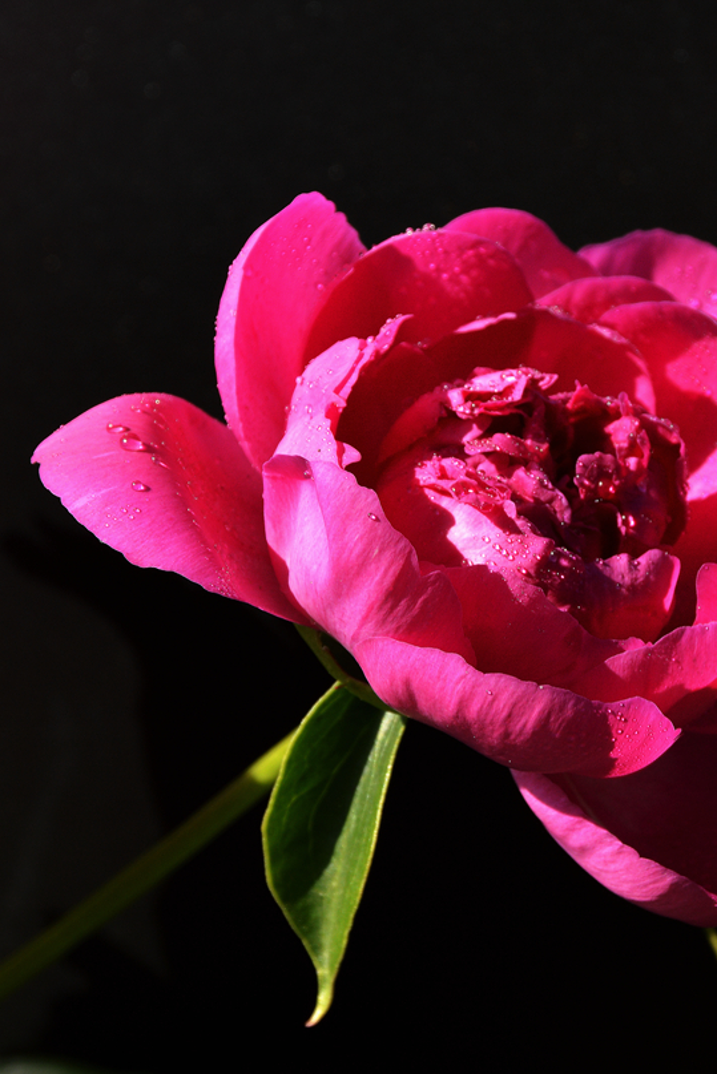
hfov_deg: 8.2
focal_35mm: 167
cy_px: 572
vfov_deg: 12.3
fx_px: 4979
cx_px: 505
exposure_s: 1/100
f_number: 11
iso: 100
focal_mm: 75
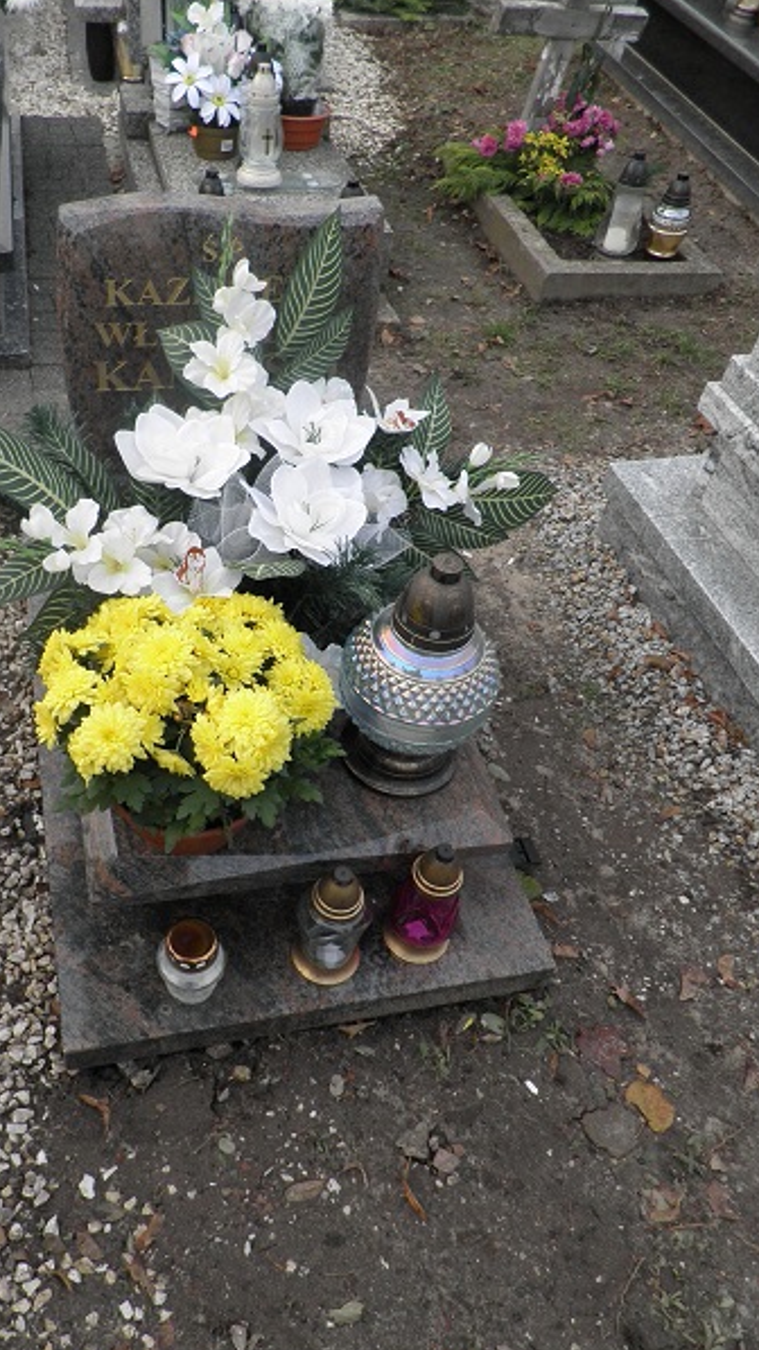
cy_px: 693
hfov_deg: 41.2
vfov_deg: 67.9
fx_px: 1003
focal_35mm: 28
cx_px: 282
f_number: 3.3
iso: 64
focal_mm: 4.3
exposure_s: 1/100
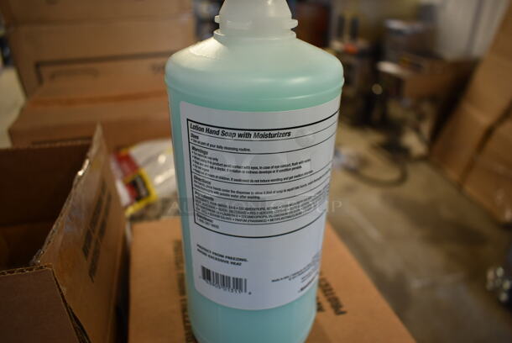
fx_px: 384
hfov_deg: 67.3
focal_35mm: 27
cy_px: 172
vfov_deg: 48.0
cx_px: 256
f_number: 3.5
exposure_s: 1/30
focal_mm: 18
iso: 360
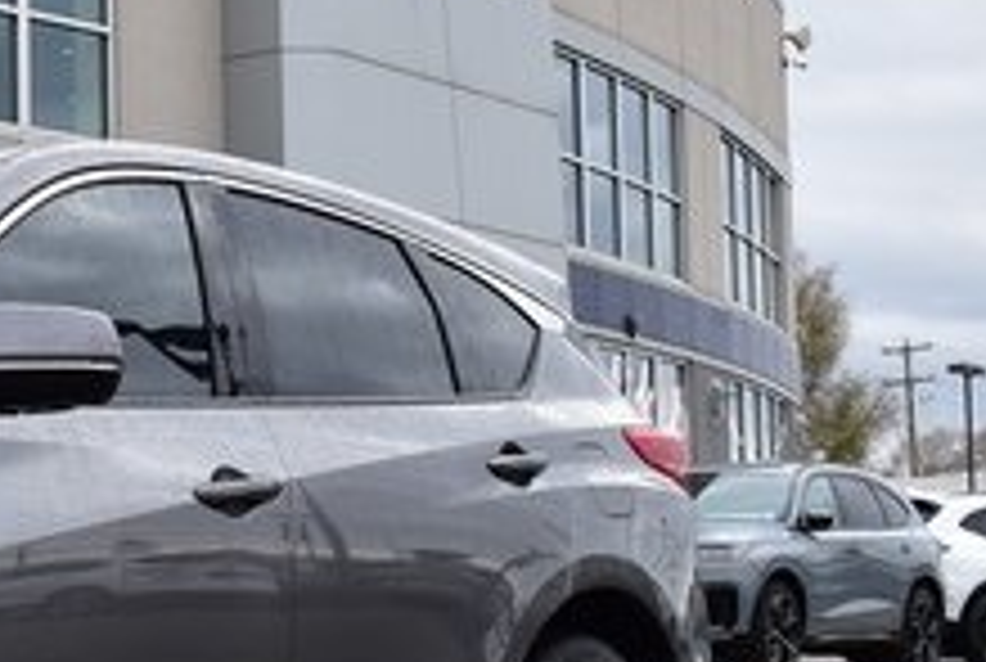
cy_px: 324
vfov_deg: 13.1
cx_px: -270
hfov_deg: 18.2
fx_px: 2882
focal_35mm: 105
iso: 100
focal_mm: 24
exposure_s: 1/160
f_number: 6.3
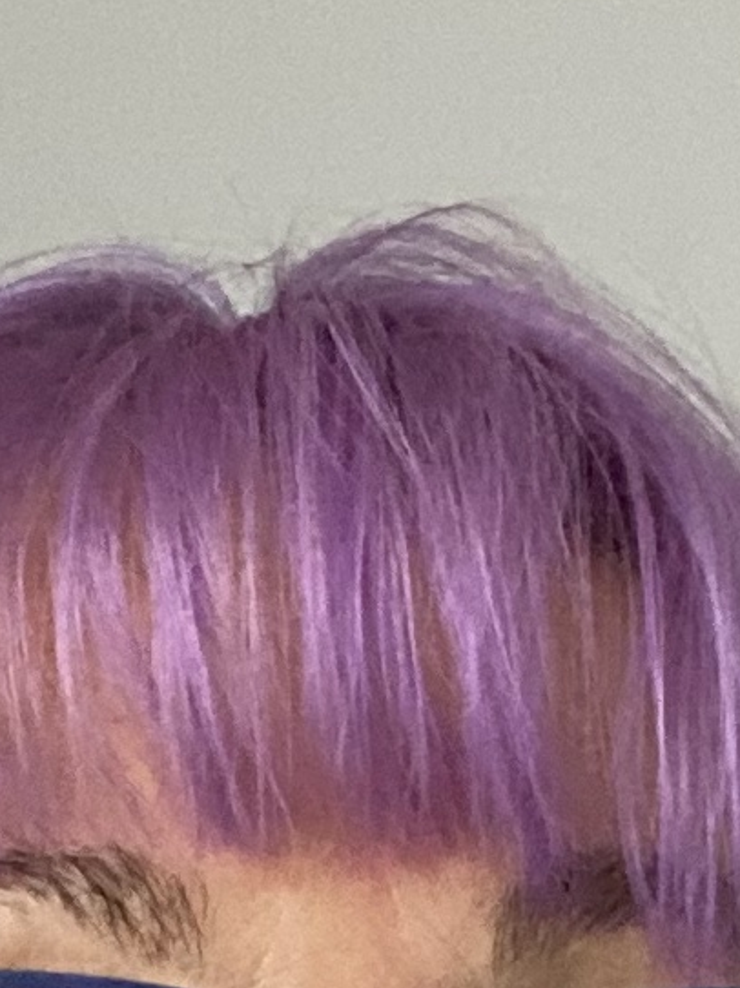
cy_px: 1559
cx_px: 140
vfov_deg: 11.0
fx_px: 4878
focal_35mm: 171
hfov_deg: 8.7
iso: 320
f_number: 2.2
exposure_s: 1/50
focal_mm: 2.71
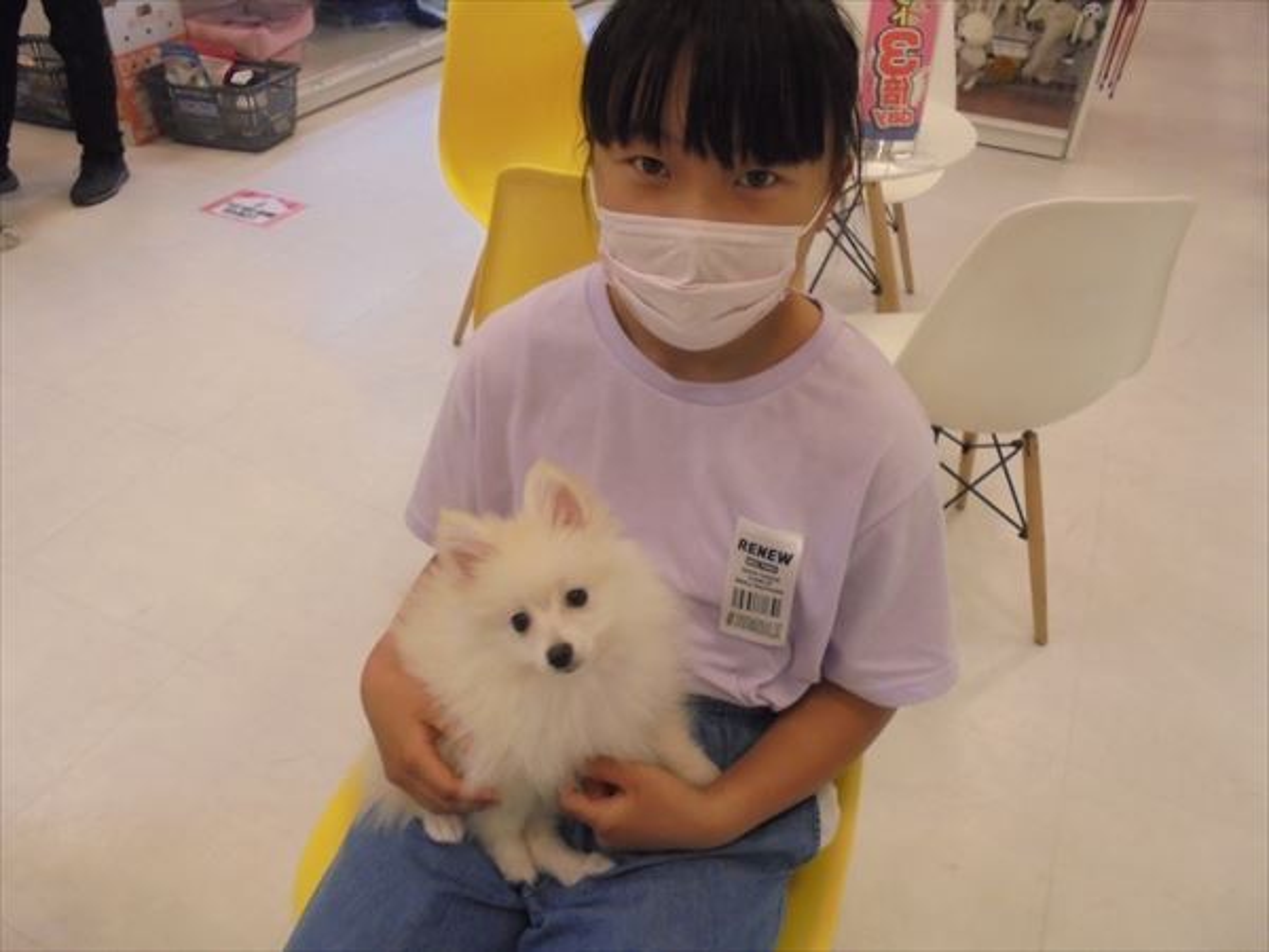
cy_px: 476
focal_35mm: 26
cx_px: 634
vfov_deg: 53.1
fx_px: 953
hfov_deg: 67.3
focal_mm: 4.6
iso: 400
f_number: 3.5
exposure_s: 1/250
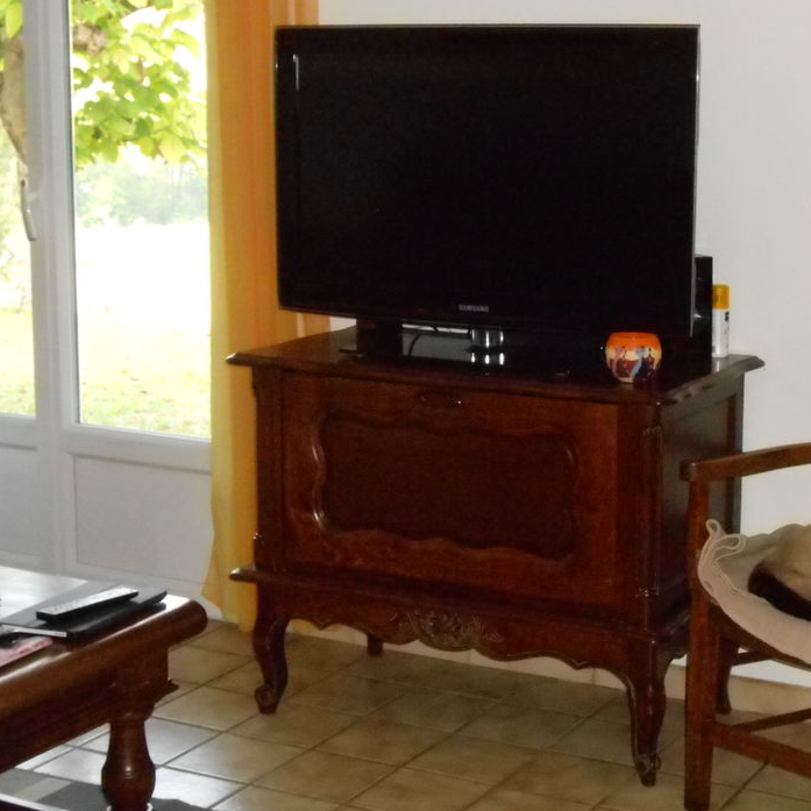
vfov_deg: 24.3
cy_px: 389
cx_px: 540
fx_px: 1882
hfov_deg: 24.2
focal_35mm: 71
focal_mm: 10
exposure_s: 1/60
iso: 1250
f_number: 5.2
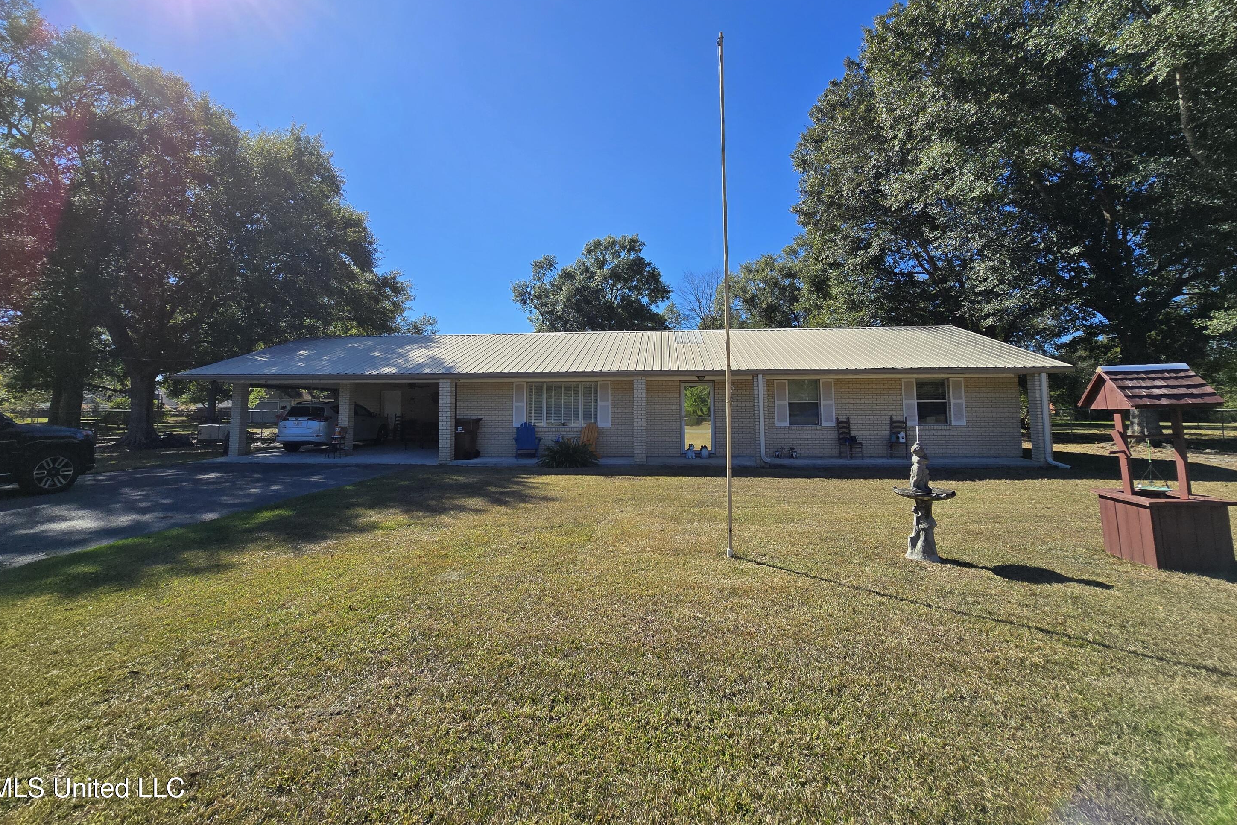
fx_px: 481
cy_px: 351
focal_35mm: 14
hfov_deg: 104.2
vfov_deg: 80.7
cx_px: 628
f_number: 2.2
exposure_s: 1/2635
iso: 50
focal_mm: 2.2
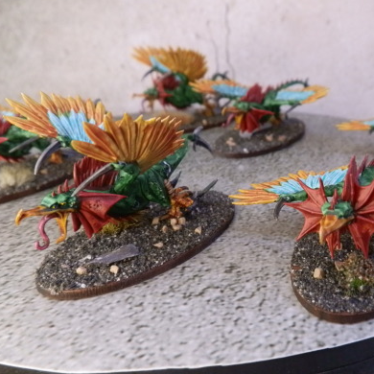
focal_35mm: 34
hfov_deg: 47.9
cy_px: 183
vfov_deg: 48.4
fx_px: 416
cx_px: 237
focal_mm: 5
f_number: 3.1
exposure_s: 1/125
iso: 400
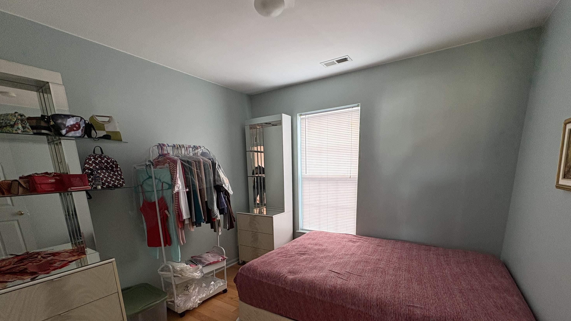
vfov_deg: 65.0
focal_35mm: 16
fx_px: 242
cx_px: 289
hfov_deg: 99.4
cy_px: 219
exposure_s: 1/60
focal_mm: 2.22
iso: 200
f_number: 2.2
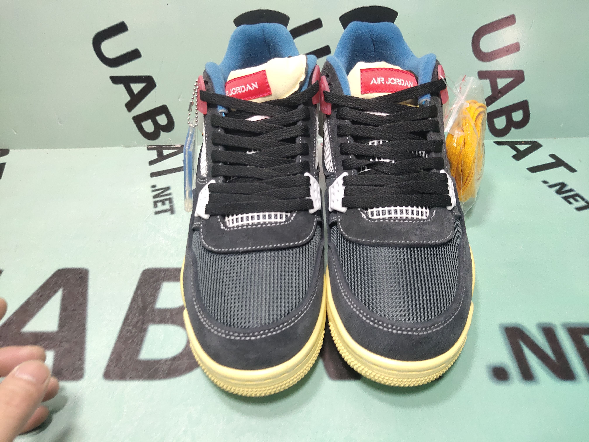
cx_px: 294
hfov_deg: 60.0
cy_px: 221
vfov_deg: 46.8
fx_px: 510
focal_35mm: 30
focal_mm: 4.35
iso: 234
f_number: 1.79
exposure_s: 1/100
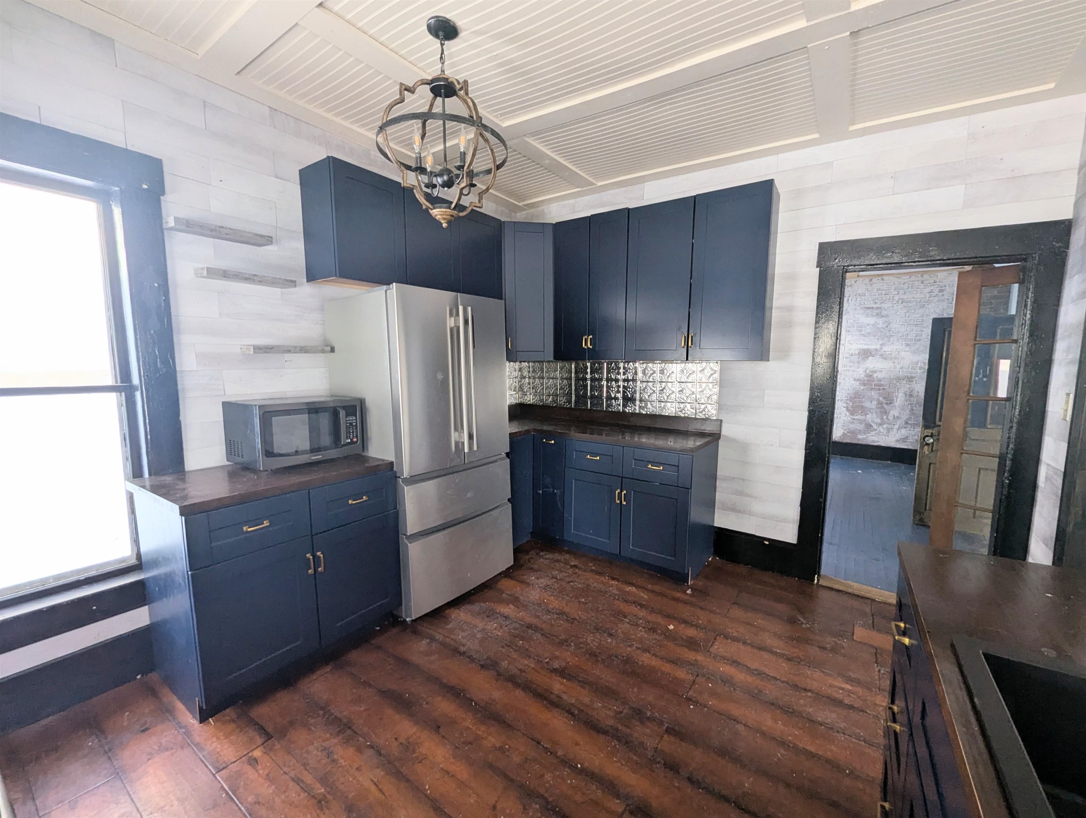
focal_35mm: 13
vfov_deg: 90.1
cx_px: 543
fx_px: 408
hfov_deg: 106.1
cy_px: 409
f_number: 2.2
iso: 79
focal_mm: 1.95
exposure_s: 1/58.9
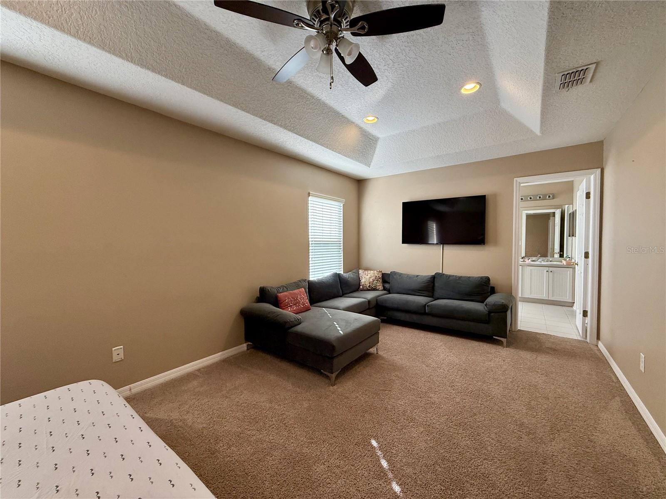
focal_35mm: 14
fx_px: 269
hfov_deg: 102.1
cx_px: 333
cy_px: 250
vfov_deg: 85.7
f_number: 2.2
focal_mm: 2.22
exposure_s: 1/120
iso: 160
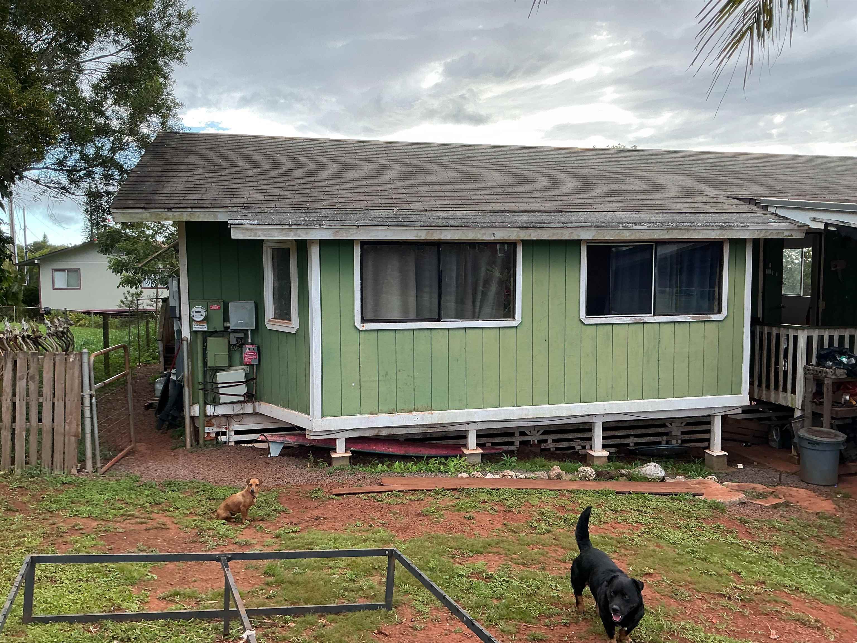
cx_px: 428
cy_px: 322
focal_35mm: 29
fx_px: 718
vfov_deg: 48.2
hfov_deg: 61.7
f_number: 1.8
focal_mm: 3
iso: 20
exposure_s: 1/178
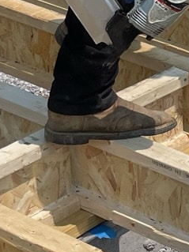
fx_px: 1217
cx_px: 500
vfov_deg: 11.6
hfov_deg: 8.0
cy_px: -65
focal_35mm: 167
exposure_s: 1/5051
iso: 32
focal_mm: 4.2
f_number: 1.6
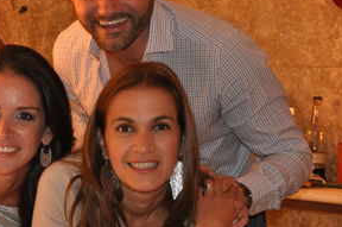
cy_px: 152
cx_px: 94
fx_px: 1186
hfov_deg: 16.3
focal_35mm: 125
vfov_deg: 10.9
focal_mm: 40
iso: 800
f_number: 4.5
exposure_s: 1/2.5
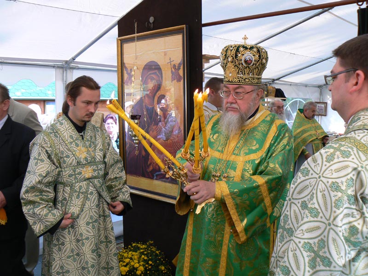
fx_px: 383
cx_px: 184
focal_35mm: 36
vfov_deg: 39.7
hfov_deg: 51.4
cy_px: 138
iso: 80
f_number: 4
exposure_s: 1/50
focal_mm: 6
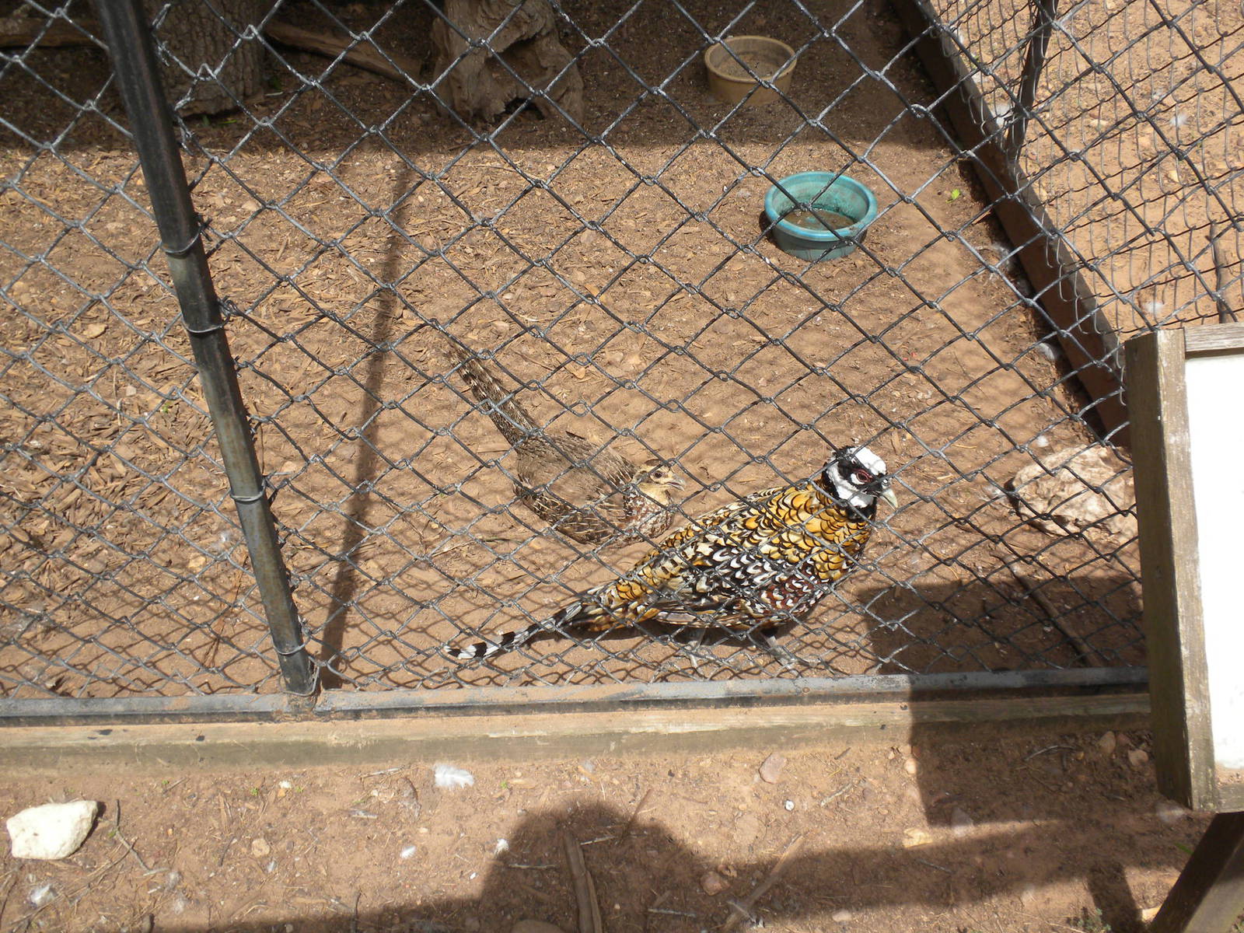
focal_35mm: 37
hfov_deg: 50.1
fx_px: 1330
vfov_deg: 38.7
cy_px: 466
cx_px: 622
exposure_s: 1/75.3
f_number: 10
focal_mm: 6.6
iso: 64
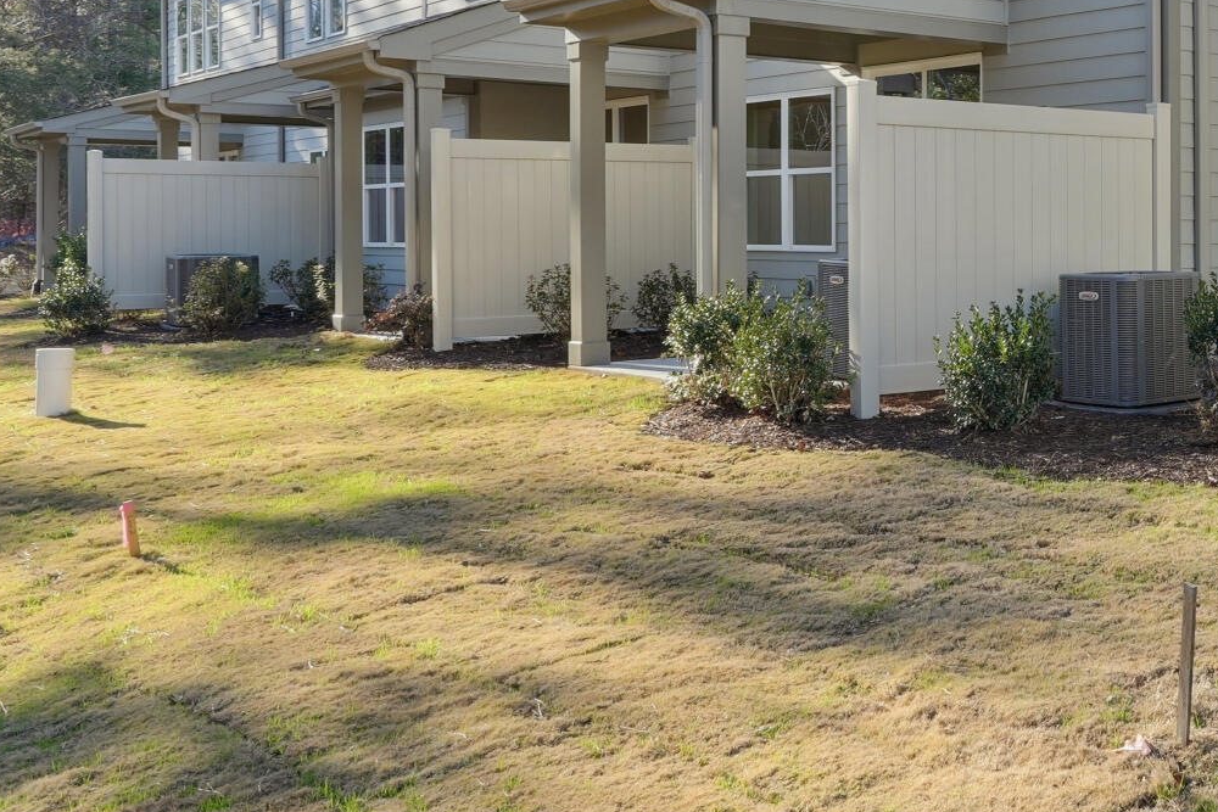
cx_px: 1308
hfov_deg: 35.7
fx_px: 1624
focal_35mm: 48
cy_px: 230
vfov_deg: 27.8
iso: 100
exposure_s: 1/50
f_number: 11
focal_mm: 16
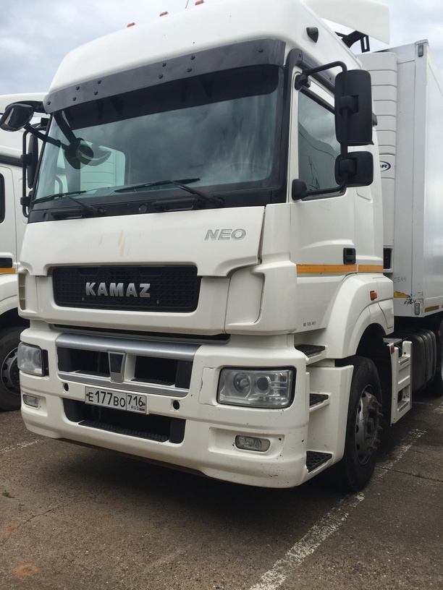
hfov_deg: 48.2
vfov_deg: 61.7
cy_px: 295
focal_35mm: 29
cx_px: 222
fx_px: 495
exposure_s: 1/1041
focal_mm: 4.15
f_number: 2.2
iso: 32
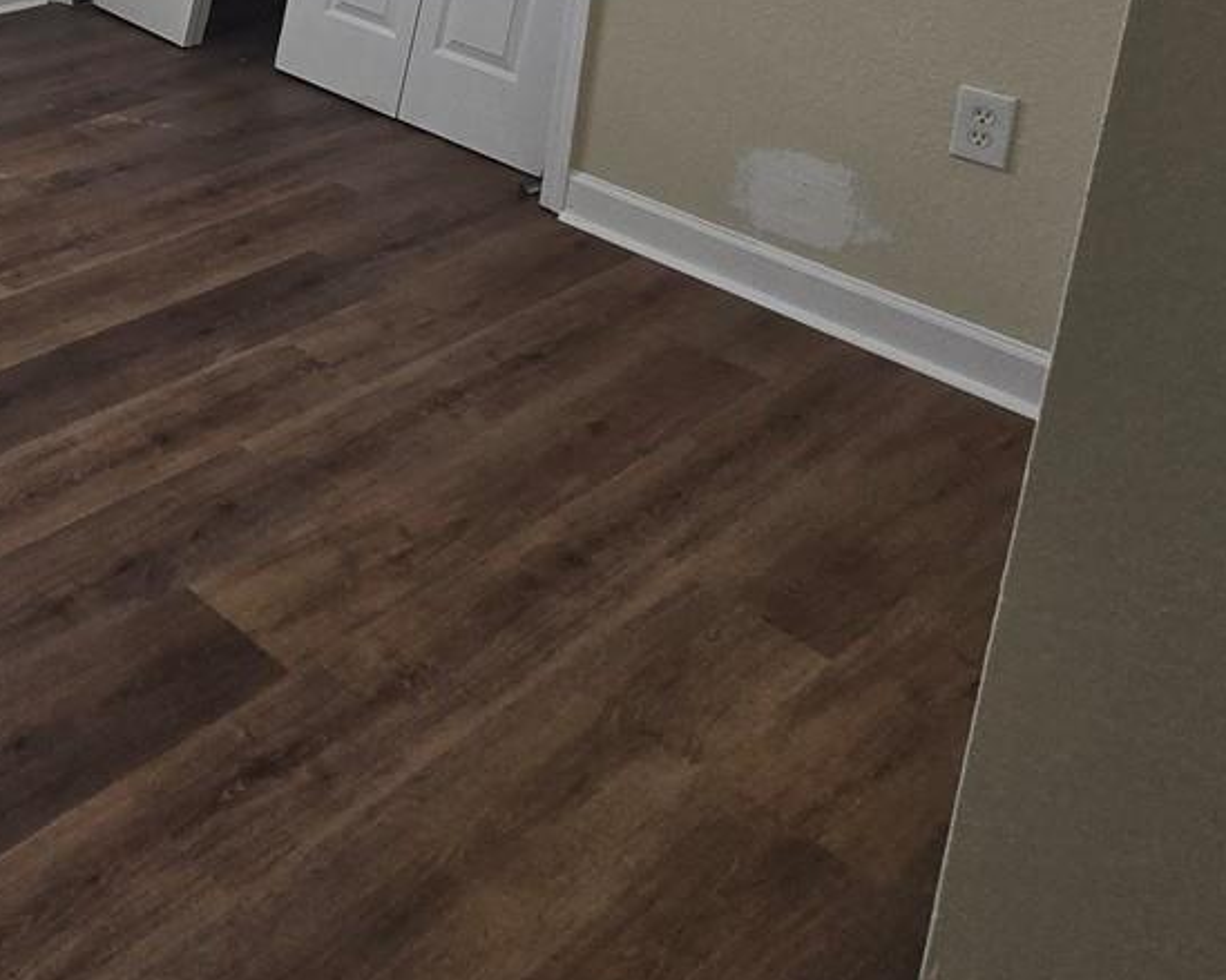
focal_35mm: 37
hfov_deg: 39.2
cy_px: -156
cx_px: -159
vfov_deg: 33.6
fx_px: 1342
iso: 80
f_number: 2.2
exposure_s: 1/120
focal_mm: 2.2
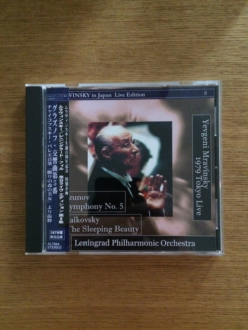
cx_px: 124
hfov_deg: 44.2
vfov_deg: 56.8
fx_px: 306
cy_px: 172
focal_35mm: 32
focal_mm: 4.12
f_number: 2.2
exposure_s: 1/15
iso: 800
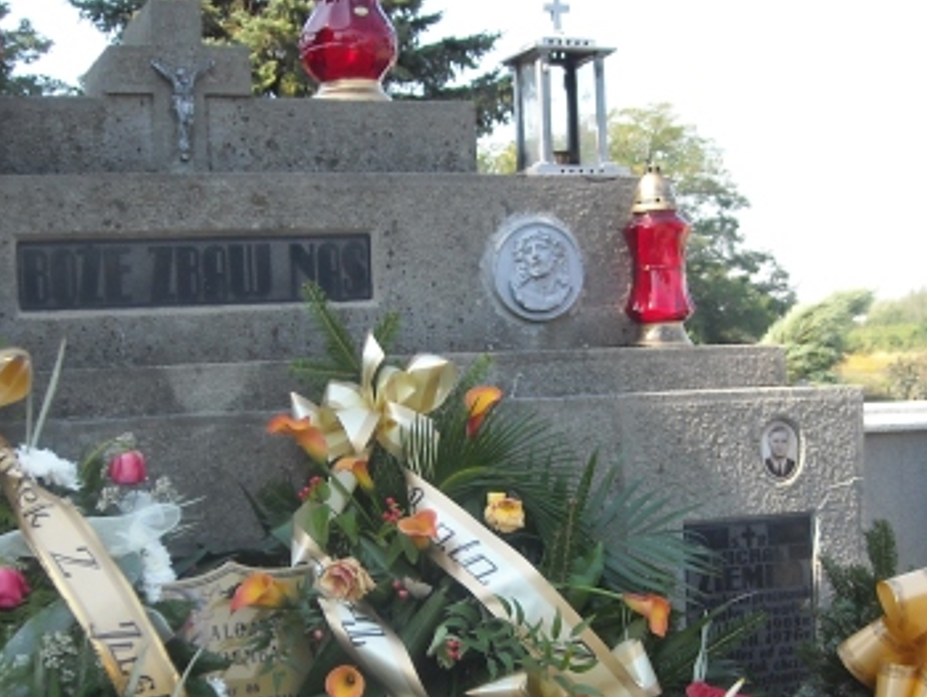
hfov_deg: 30.2
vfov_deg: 22.7
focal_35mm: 64
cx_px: 411
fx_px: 1715
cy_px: 530
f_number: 2.8
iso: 64
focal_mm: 5.7
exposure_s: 1/239
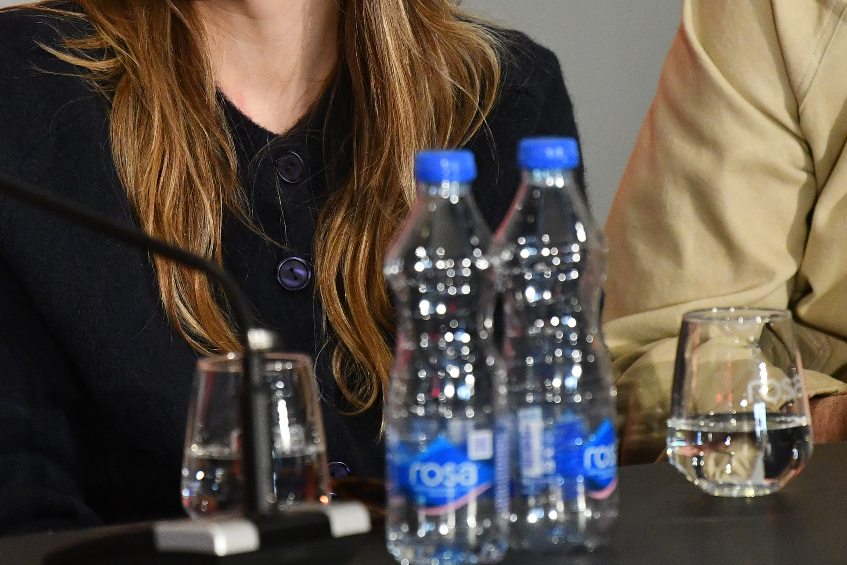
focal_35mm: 537
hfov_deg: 3.8
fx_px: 12633
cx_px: 191
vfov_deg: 2.6
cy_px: -136
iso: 2000
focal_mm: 200
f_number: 4
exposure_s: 1/320
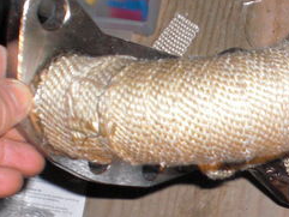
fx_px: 844
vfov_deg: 14.3
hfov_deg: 18.8
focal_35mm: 101
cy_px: 239
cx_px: 303
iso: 200
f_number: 3.1
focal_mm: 6.3
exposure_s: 1/60
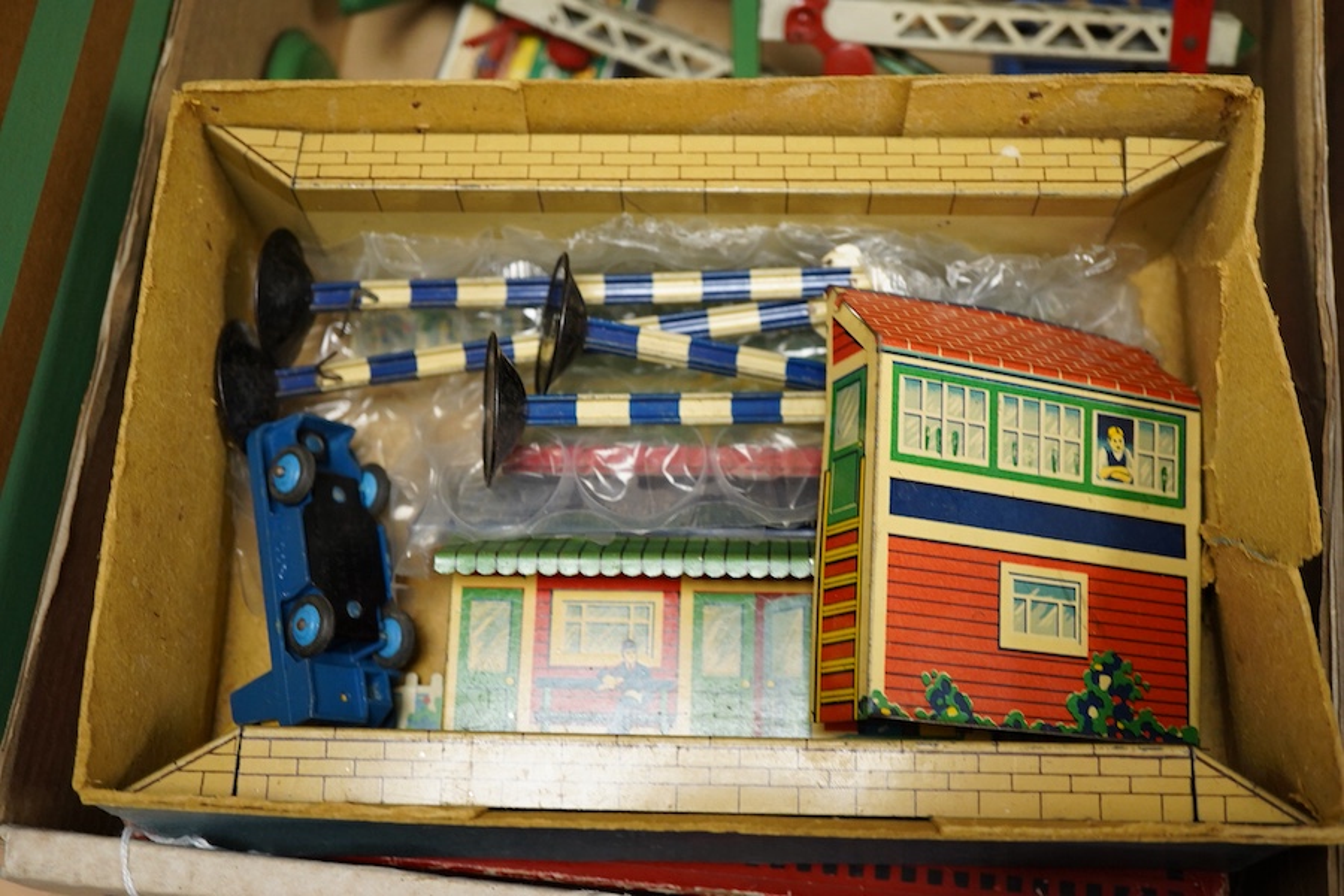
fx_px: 1680
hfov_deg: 43.6
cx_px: 672
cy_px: 448
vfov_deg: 29.9
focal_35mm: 45
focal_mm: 30
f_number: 5
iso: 1250
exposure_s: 1/125
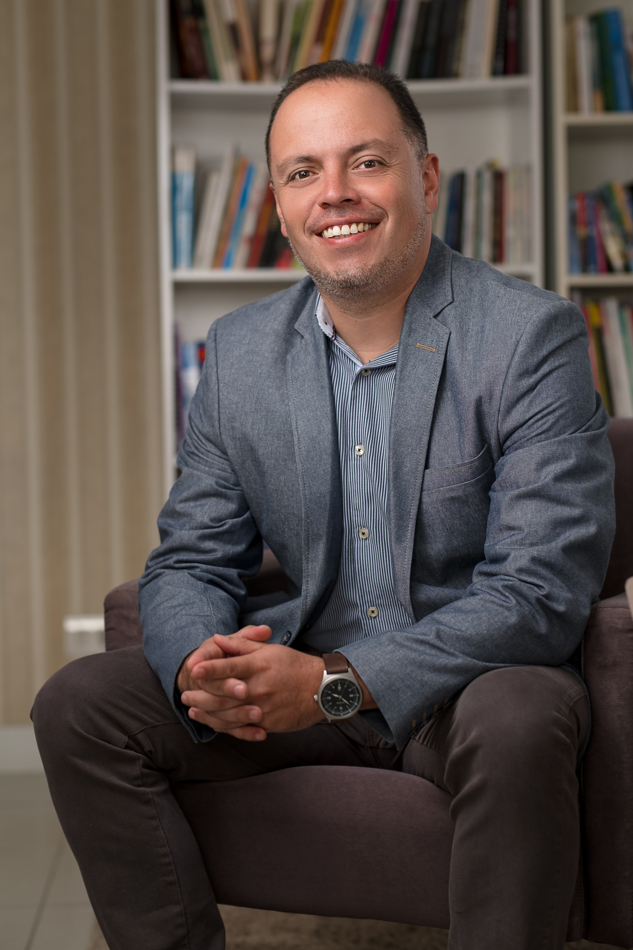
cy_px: 475
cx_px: 316
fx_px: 1978
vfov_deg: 27.0
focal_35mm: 75
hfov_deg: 18.2
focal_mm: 50
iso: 160
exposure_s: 1/80
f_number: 2.2
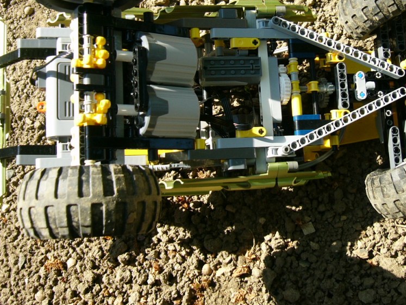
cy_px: 99
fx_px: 563
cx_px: 226
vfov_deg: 30.0
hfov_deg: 39.6
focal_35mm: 48
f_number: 2.8
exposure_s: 1/400
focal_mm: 5.8
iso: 50
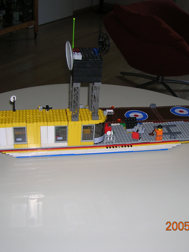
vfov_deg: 37.5
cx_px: 117
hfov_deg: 28.5
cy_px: 126
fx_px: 371
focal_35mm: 51
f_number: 3
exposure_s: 1/60.1
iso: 50
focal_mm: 6.4
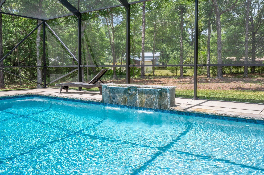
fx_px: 220
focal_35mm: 30
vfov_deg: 43.5
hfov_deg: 62.0
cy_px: 88
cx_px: 132
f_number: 9
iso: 100
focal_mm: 30
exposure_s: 1/160
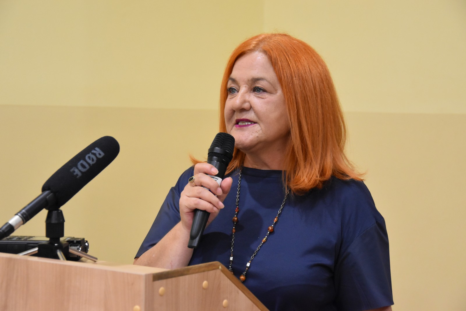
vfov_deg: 15.7
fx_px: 1126
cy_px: 156
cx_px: 233
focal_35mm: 87
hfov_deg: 23.4
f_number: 5
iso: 3200
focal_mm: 58
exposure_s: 1/125
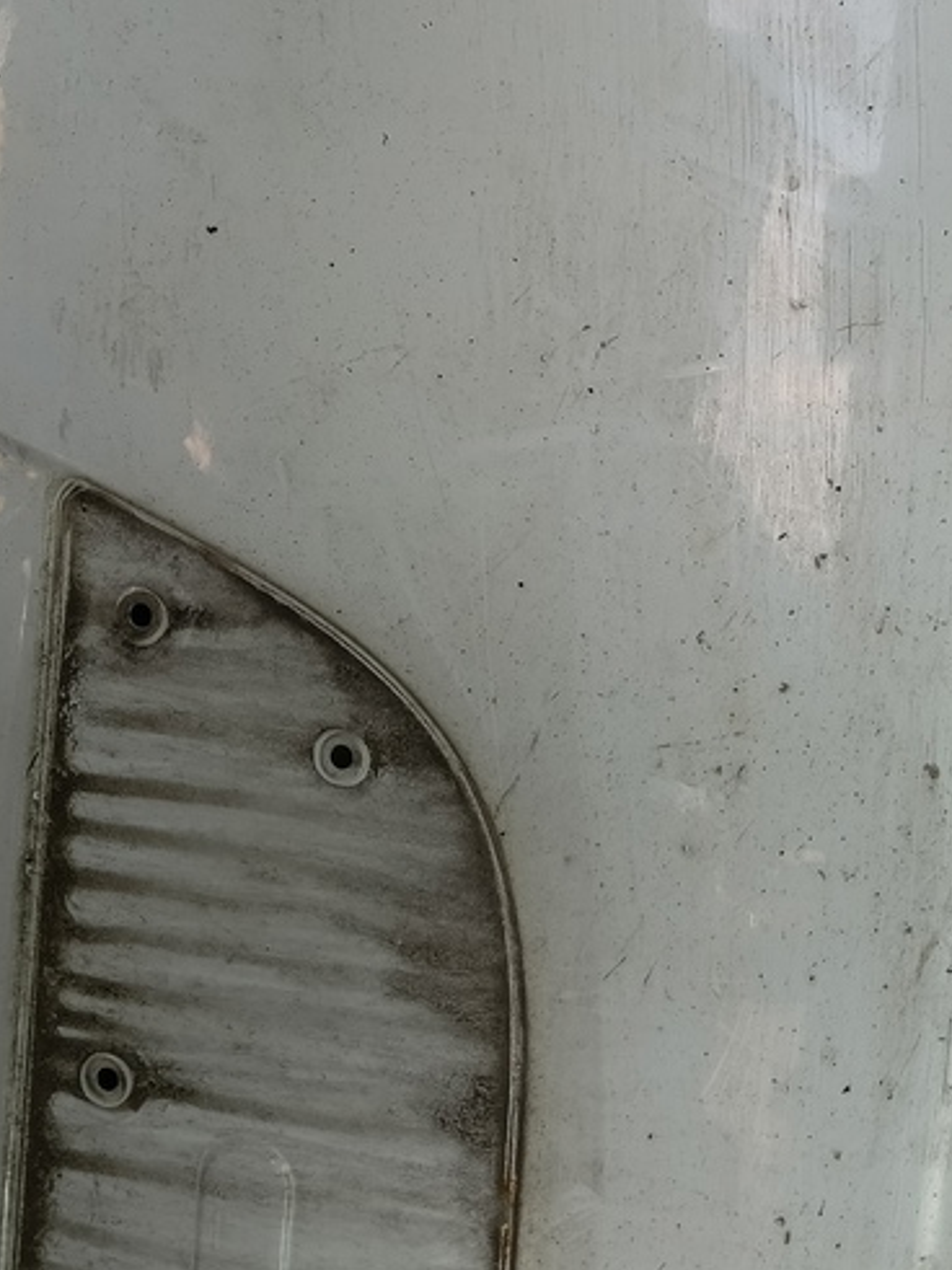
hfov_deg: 30.1
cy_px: 489
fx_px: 1761
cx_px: 613
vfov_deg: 39.4
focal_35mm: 48
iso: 52
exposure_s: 1/100
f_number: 1.6
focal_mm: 4.11
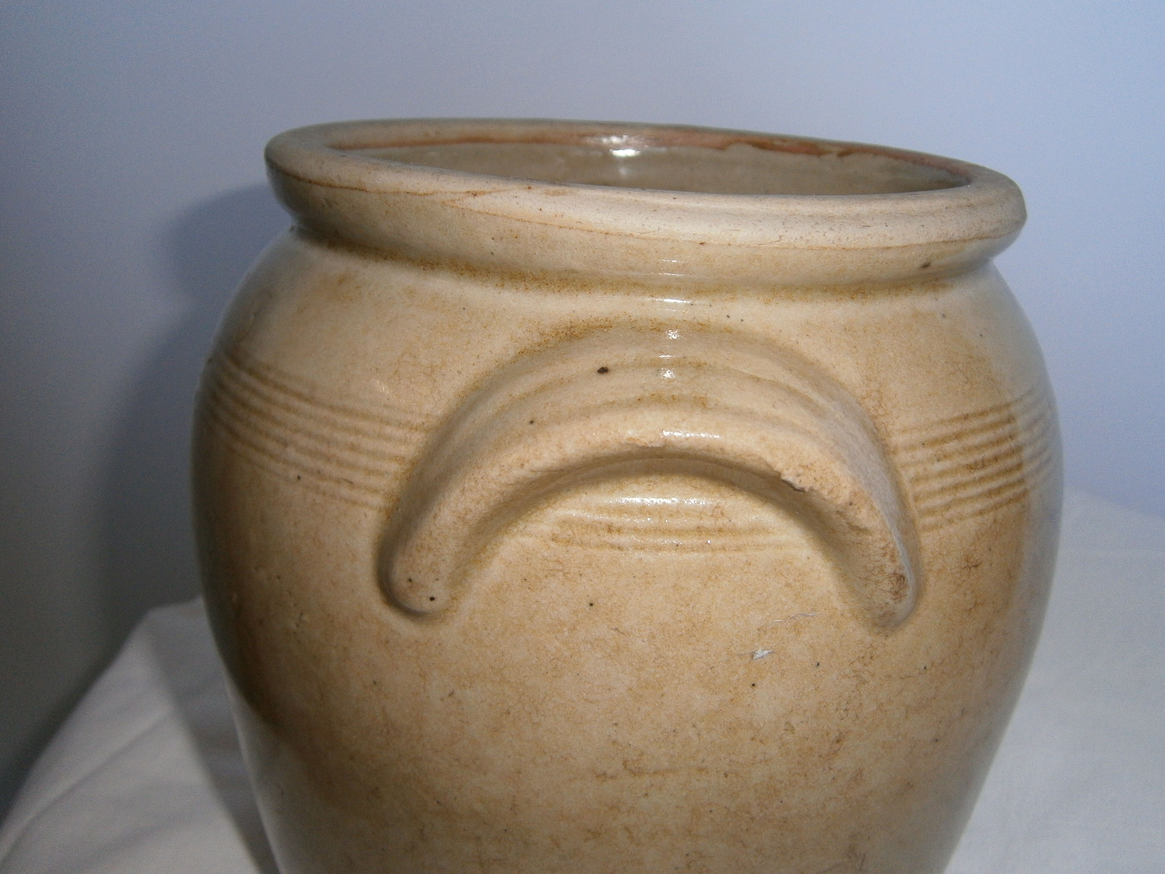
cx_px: 582
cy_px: 437
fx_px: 1212
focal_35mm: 36
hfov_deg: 51.4
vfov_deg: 39.7
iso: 125
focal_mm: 6.4
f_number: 3.1
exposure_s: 1/40
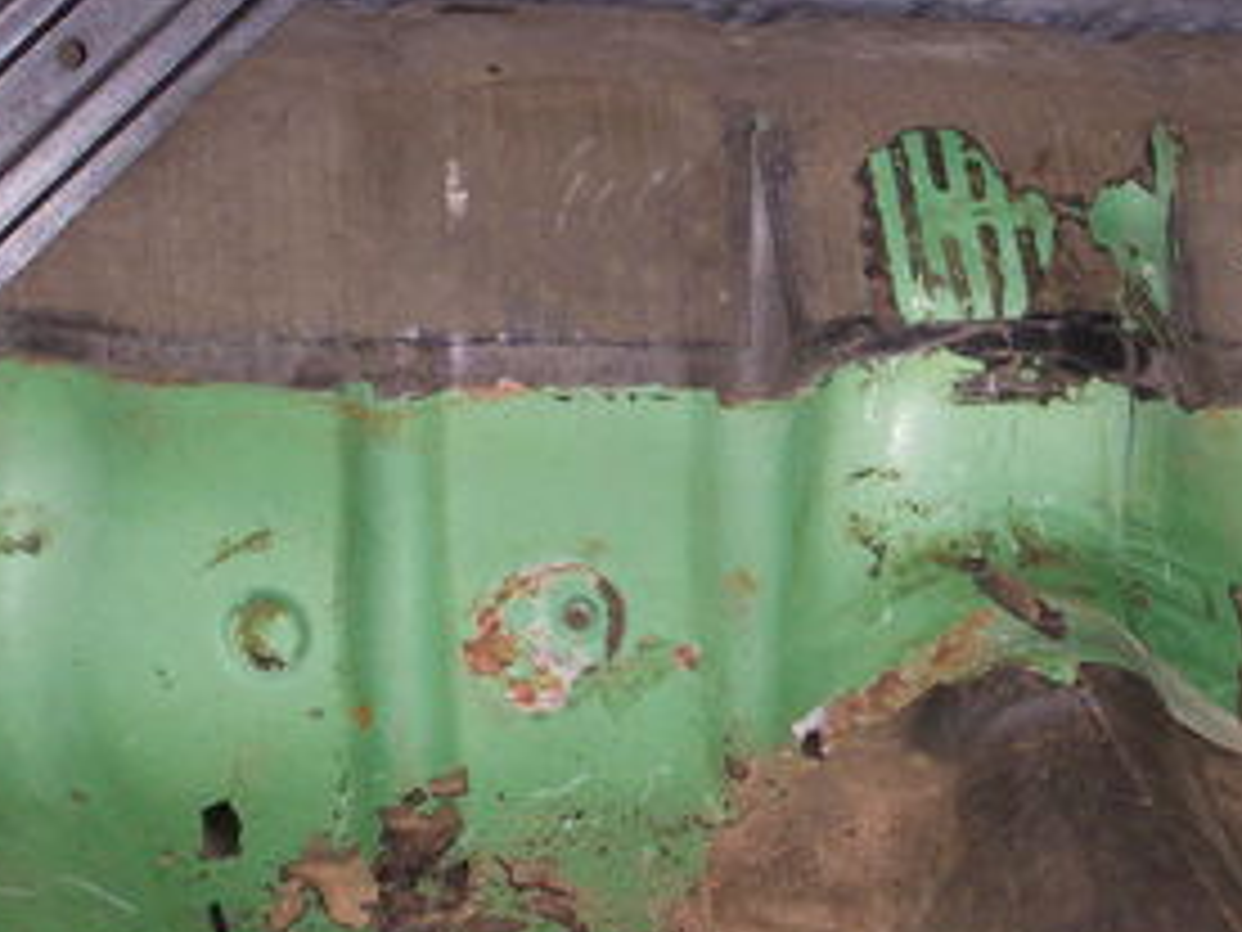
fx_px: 3157
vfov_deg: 16.8
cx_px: 936
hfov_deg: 22.0
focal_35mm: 88
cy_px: 347
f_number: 3.3
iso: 160
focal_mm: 6.3
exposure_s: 1/50
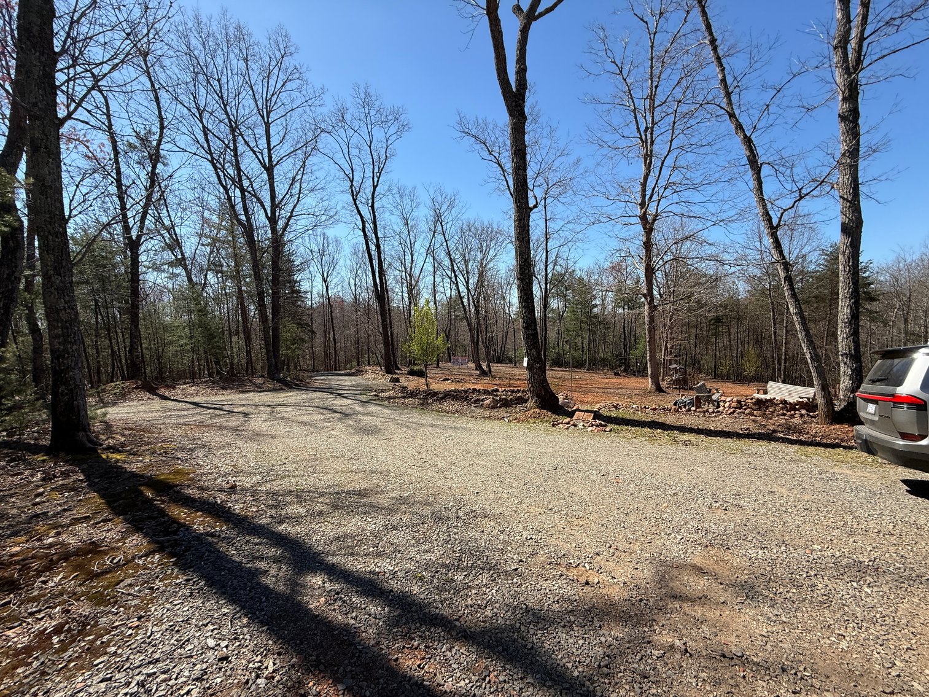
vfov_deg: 85.7
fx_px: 376
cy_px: 348
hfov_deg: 102.1
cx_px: 464
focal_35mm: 14
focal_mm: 2.22
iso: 50
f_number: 2.2
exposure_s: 1/1339
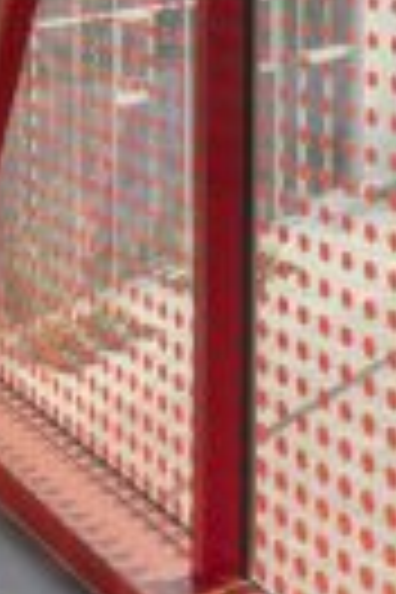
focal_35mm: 94
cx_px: -40
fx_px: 1557
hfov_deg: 14.2
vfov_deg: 19.9
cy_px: -176
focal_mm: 27.7
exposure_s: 1/4
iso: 100
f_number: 20
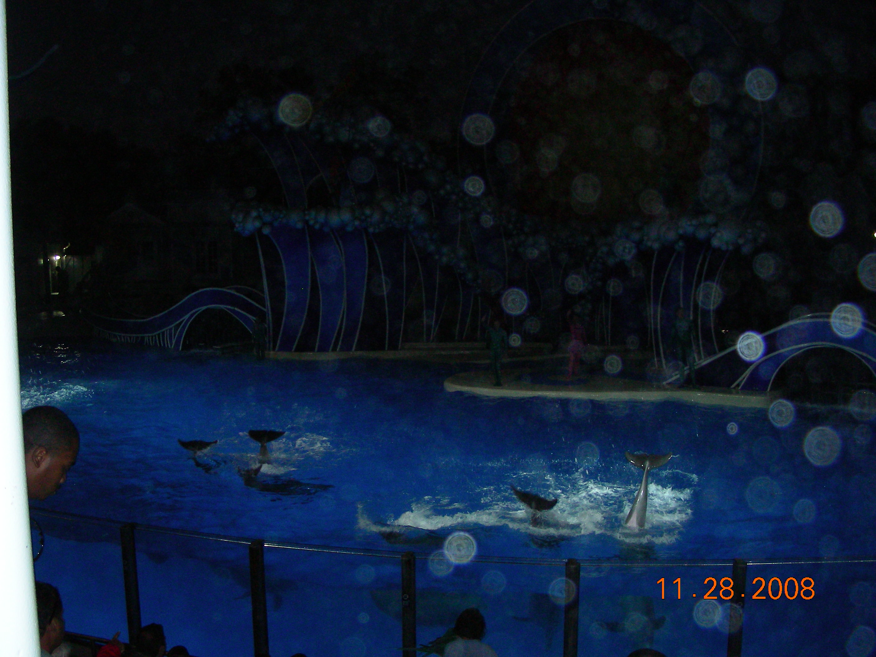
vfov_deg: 37.7
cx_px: 438
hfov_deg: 49.0
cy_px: 328
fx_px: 962
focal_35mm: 38
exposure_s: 1/60.1
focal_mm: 6.3
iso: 200
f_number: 3.5
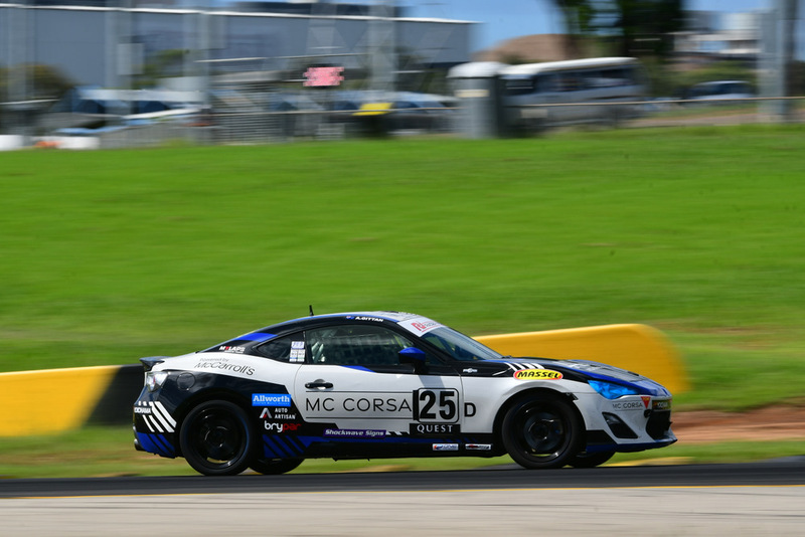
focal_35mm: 300
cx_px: 402
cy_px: 268
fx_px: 6710
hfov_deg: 6.9
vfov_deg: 4.6
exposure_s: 1/80
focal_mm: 200
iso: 100
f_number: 18
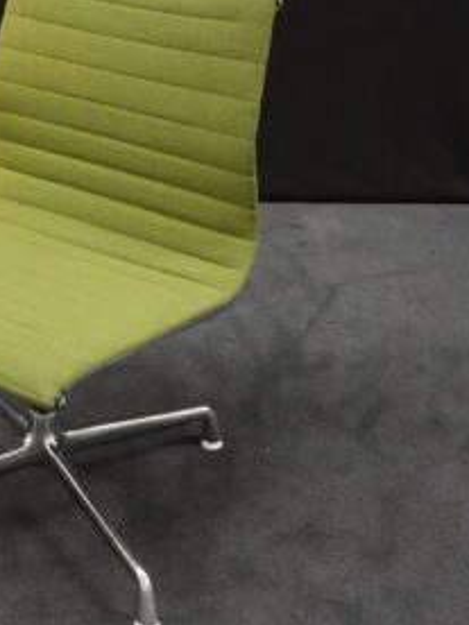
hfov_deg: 21.6
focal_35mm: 67
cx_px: 82
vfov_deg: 28.9
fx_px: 1210
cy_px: 265
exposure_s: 1/125
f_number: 4
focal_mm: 32
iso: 12800
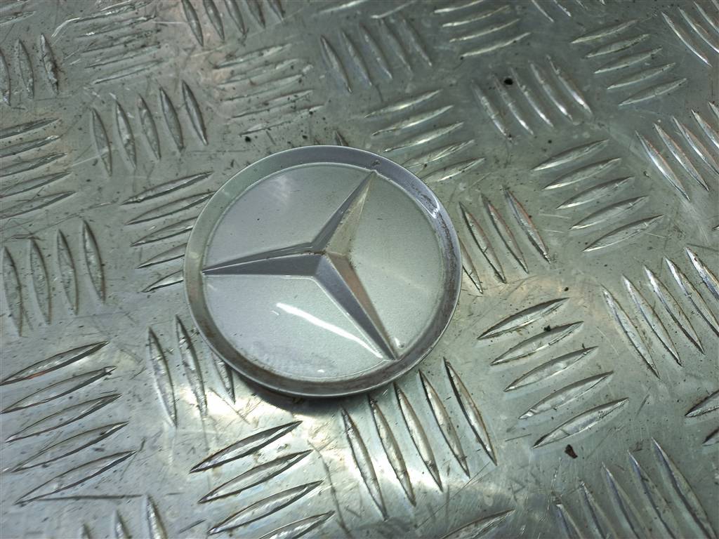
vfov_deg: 54.9
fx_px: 519
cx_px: 360
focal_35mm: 25
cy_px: 270
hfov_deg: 69.4
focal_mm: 4.6
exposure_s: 1/50
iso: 40
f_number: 1.8
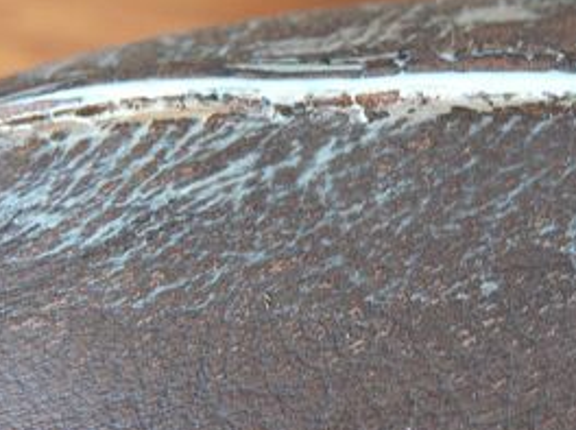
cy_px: 195
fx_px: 880
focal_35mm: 53
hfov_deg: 36.2
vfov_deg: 27.4
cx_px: 314
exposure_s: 1/20
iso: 200
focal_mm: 7.4
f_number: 2.8
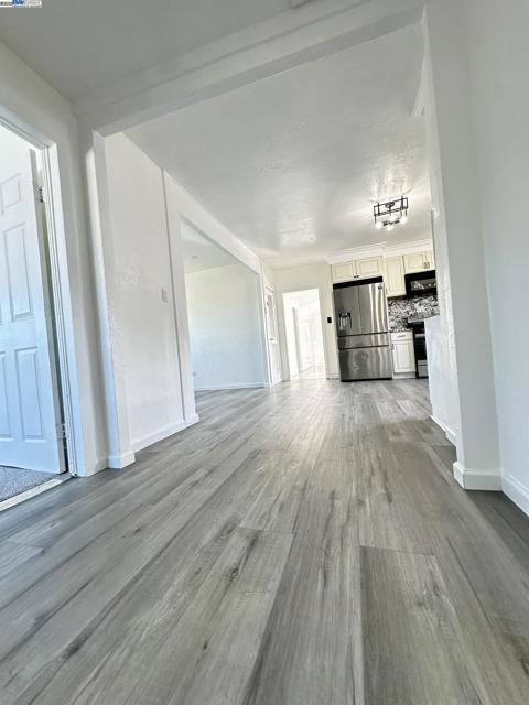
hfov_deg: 85.7
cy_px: 352
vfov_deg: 102.1
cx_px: 264
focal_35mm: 14
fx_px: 285
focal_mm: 2.22
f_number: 2.2
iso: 125
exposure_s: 1/120
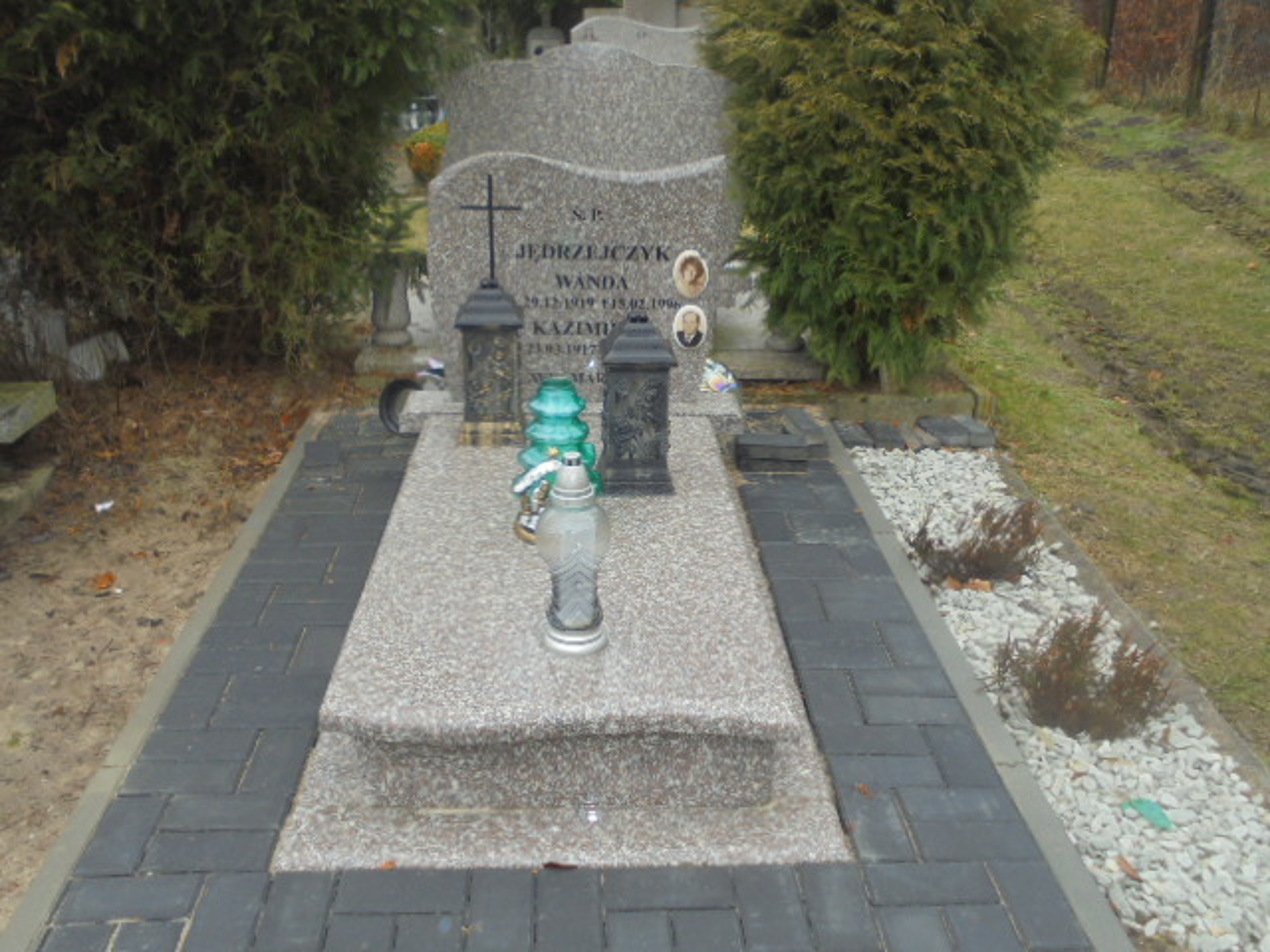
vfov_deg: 41.8
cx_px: 635
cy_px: 476
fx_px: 1247
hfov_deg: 54.0
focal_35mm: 34
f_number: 4
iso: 100
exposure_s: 1/60
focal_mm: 6.1
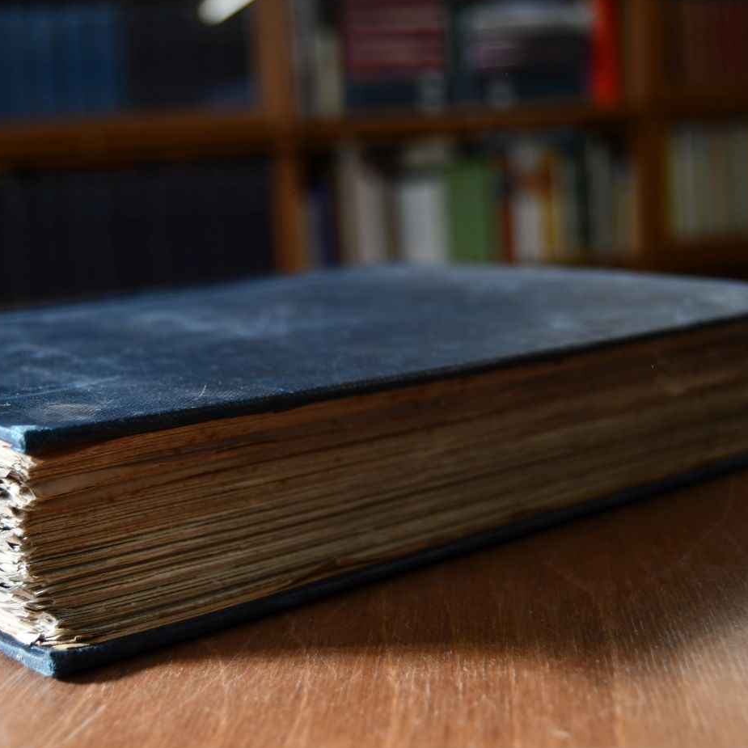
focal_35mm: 54
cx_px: 311
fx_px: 1320
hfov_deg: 31.6
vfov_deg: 31.6
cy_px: 372
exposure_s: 1/250
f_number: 4
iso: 500
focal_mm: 28
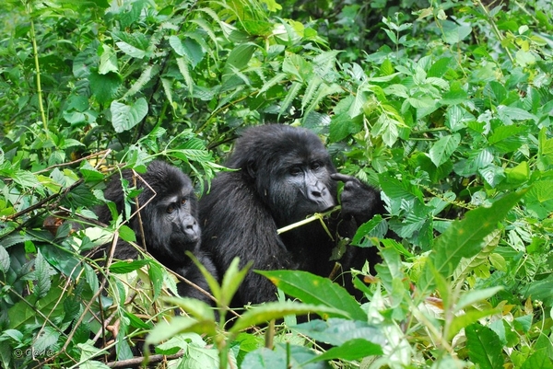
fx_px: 1268
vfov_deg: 16.6
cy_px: 184
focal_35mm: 82
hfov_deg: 24.6
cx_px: 276
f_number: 11
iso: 1600
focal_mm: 55
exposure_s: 1/500
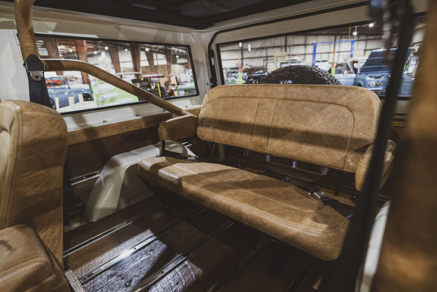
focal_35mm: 20
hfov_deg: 83.9
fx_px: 243
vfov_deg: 62.0
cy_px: 146
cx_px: 218
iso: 2000
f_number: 3.2
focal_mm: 20
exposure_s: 1/30
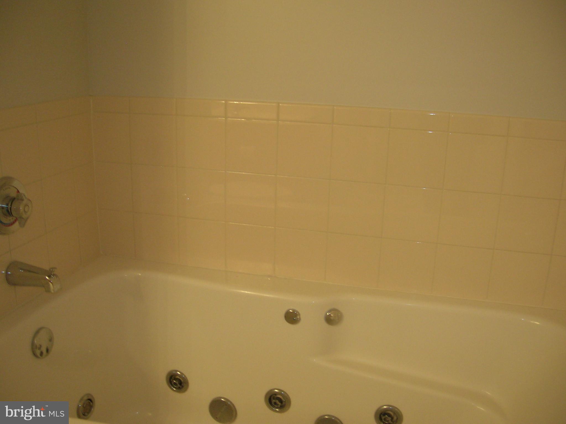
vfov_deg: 41.7
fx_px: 555
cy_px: 212
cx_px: 283
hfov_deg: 54.0
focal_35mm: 34
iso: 143
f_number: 2.9
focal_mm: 5.7
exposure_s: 1/29
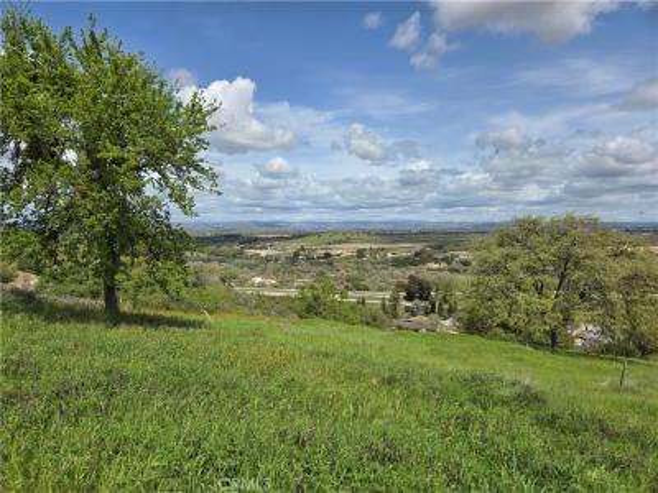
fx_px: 437
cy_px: 246
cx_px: 329
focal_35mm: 23
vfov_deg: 58.9
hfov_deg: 73.9
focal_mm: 5.4
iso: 25
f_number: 1.8
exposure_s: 1/3687
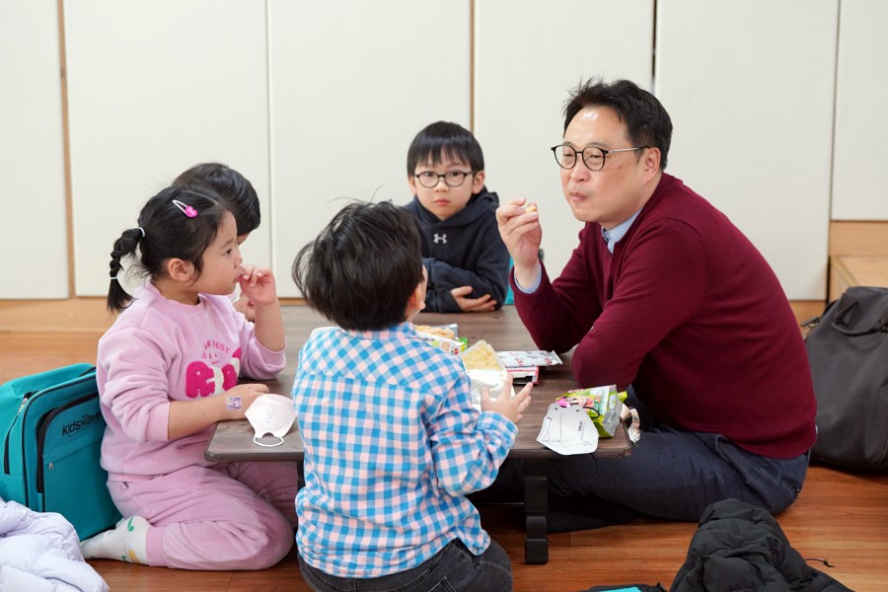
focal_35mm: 87
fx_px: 2146
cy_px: 296
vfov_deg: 15.7
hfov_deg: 23.4
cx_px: 444
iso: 2000
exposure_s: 1/160
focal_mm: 87
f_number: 4
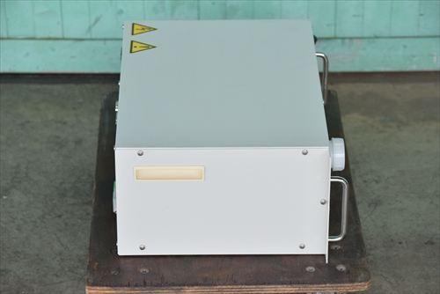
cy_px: 147
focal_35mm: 120
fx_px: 1467
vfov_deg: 11.4
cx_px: 220
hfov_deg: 17.1
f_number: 6.3
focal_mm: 80
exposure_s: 1/320
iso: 1250
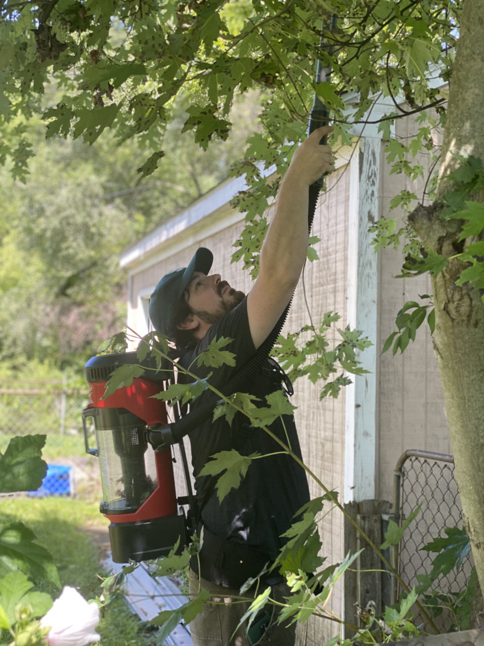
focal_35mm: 52
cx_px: 242
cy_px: 323
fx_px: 969
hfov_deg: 28.0
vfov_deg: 36.8
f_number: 2
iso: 32
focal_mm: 6
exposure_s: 1/122
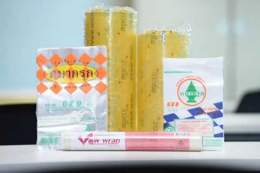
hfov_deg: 11.1
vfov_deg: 7.4
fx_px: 1343
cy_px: 84
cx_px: 133
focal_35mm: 186
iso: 1000
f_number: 4
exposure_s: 1/125
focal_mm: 170
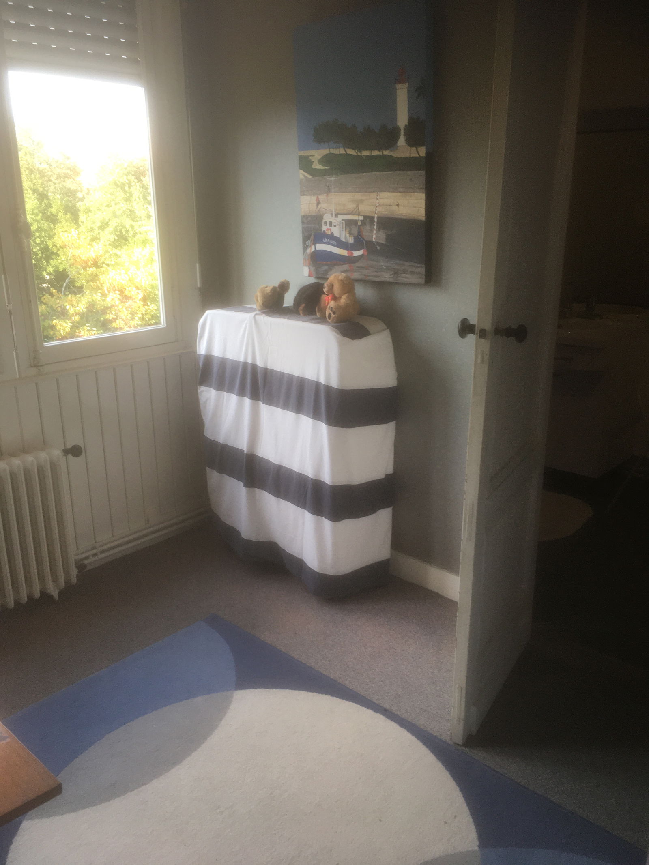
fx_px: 725
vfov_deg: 61.7
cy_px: 432
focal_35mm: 29
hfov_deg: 48.2
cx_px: 324
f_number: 2.2
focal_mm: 4.15
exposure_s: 1/100
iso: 40
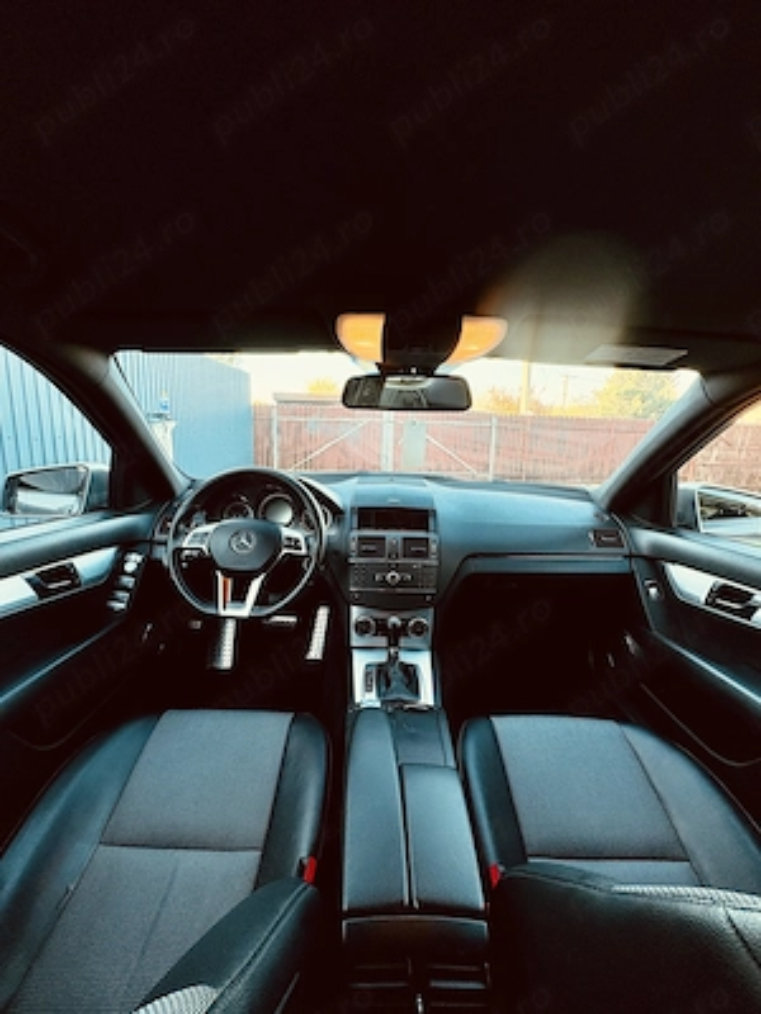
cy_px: 507
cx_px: 380
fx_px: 410
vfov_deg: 102.1
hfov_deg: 85.7
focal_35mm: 14
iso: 200
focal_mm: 2.22
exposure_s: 1/99
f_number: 2.2
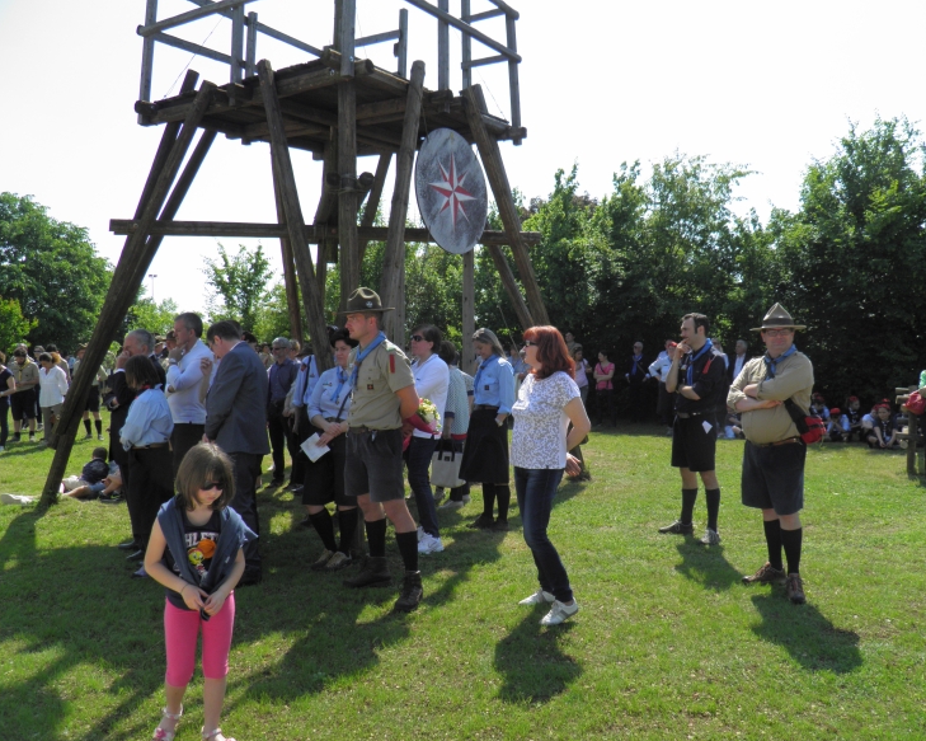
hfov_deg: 58.8
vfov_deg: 48.5
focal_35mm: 30
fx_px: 822
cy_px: 369
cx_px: 484
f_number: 2.8
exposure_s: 1/1000
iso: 50
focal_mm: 4.9
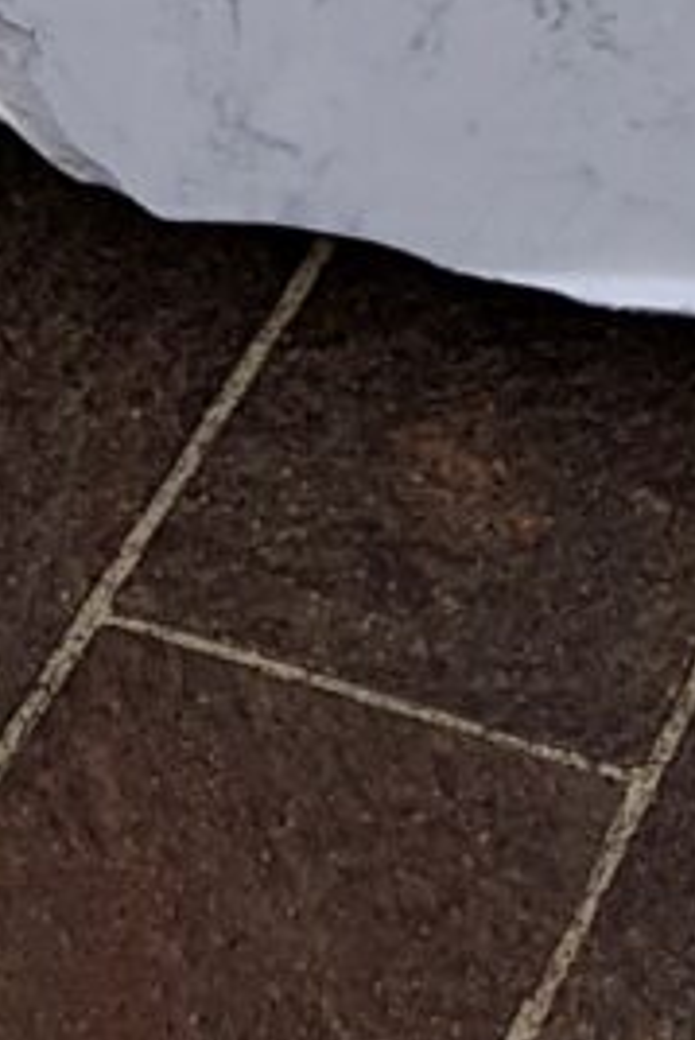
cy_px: -1905
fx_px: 4482
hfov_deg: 8.6
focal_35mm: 155
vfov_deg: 10.3
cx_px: 1176
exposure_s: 1/1592
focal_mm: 4.2
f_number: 1.7
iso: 40
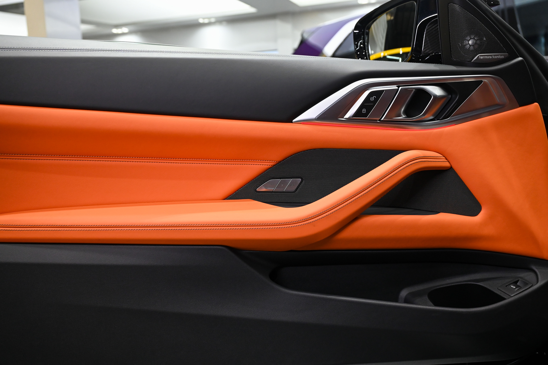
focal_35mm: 34
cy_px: 182
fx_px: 517
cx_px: 274
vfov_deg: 38.8
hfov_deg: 55.8
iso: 2000
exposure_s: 1/160
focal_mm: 34
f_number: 5
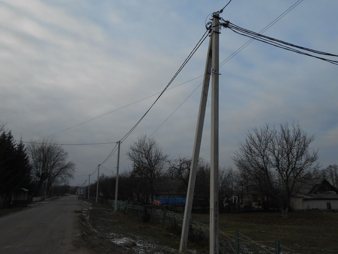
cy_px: 127
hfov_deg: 60.0
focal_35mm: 30
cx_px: 169
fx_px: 293
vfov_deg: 46.8
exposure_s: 1/800
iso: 80
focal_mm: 5.1
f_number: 3.4
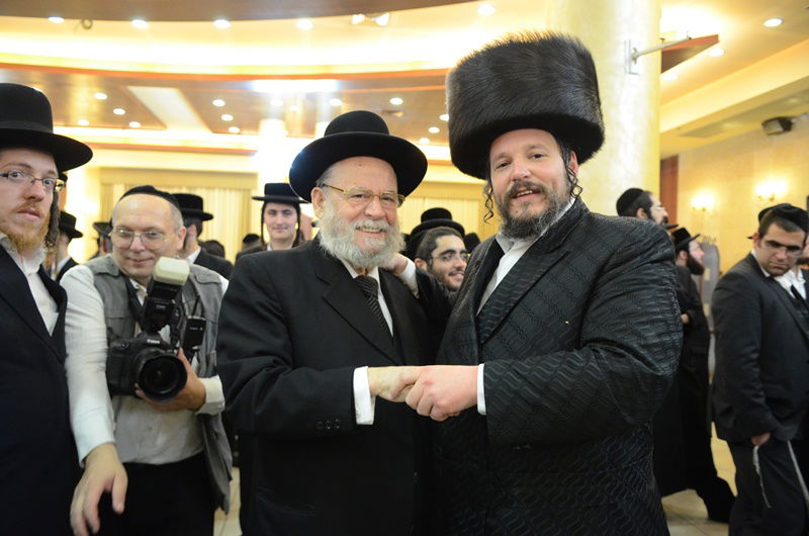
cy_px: 268
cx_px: 404
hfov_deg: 70.5
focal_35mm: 26
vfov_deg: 50.2
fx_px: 572
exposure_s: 1/60
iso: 2000
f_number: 2.8
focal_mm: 17
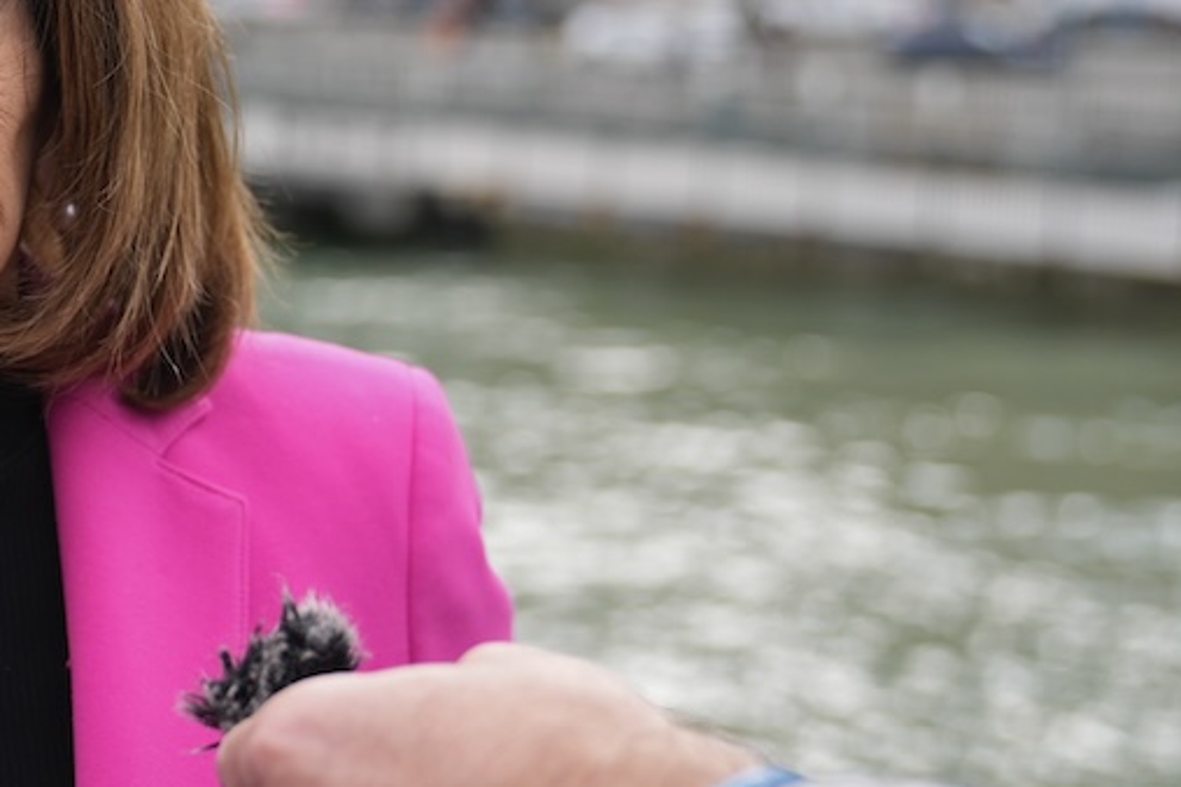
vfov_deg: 14.1
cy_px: 391
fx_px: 3182
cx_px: -37
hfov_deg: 20.3
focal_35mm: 97
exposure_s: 1/1250
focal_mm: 41
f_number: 2.8
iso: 250
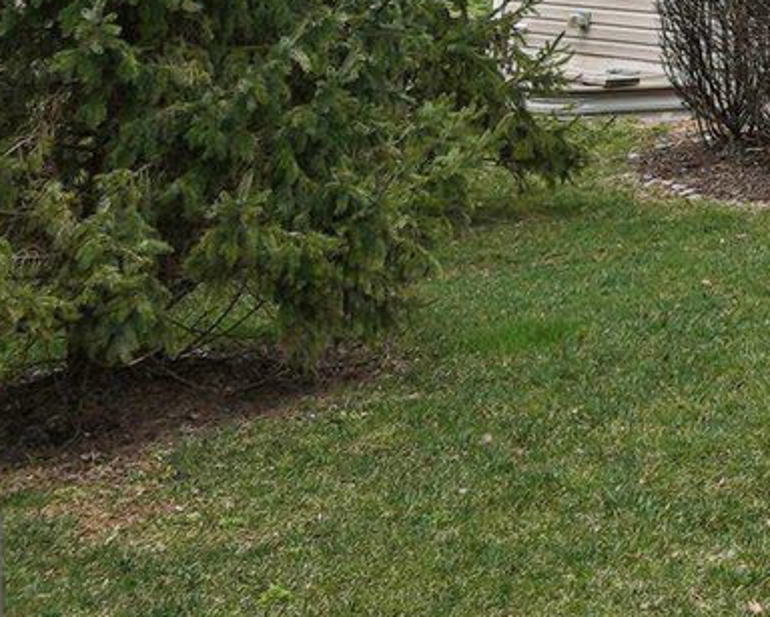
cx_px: 1610
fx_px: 2122
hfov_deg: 15.6
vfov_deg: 13.5
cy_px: -708
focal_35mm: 93
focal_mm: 18.6
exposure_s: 1/160
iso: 100
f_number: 8
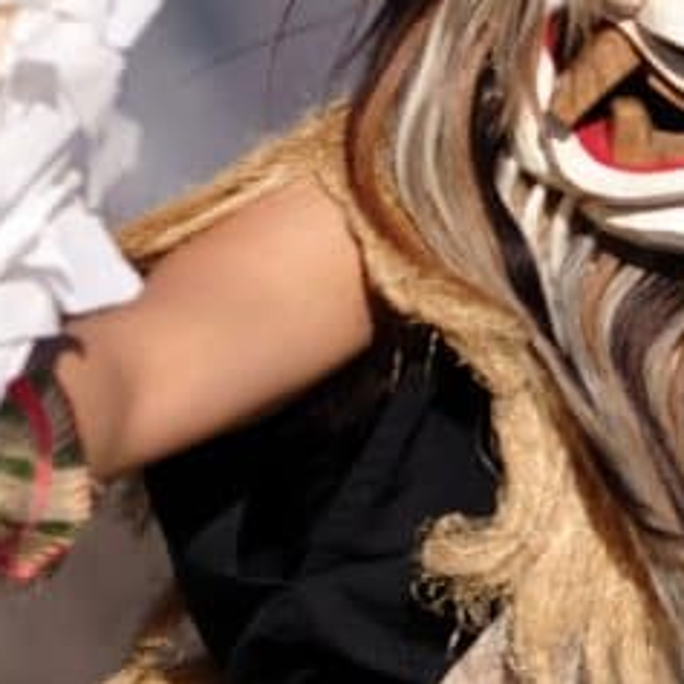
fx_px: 12966
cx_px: 1437
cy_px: 323
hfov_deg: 3.0
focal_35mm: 580
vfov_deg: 3.0
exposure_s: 1/4000
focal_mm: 90
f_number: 2.8
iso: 200
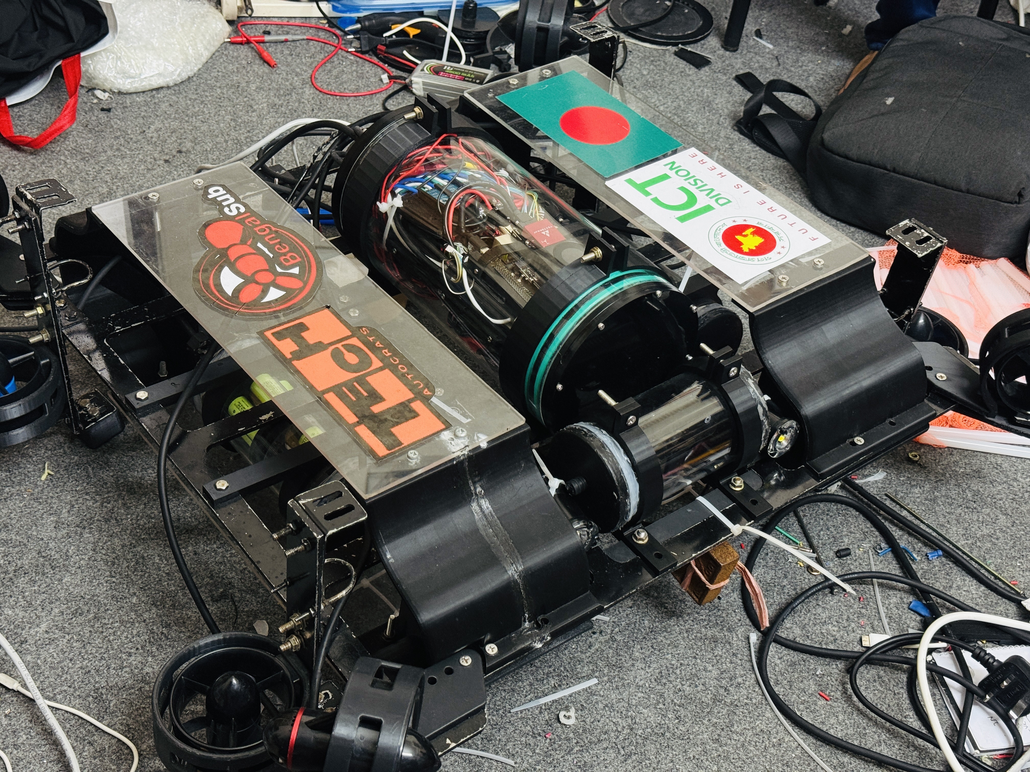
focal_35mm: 48
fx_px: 1428
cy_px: 386
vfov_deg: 30.3
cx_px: 515
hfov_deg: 39.7
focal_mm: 6.76
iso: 160
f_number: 1.78
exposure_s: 1/50
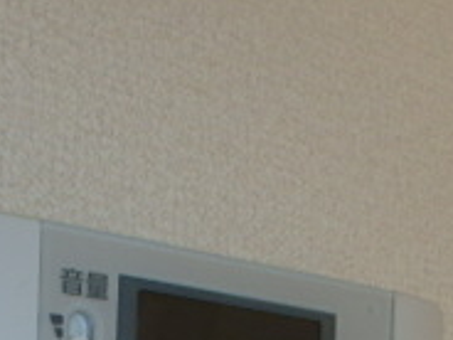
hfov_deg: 26.5
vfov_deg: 17.5
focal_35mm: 73
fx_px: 955
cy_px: 549
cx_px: 148
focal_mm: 3.7
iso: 125
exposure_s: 1/30
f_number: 6
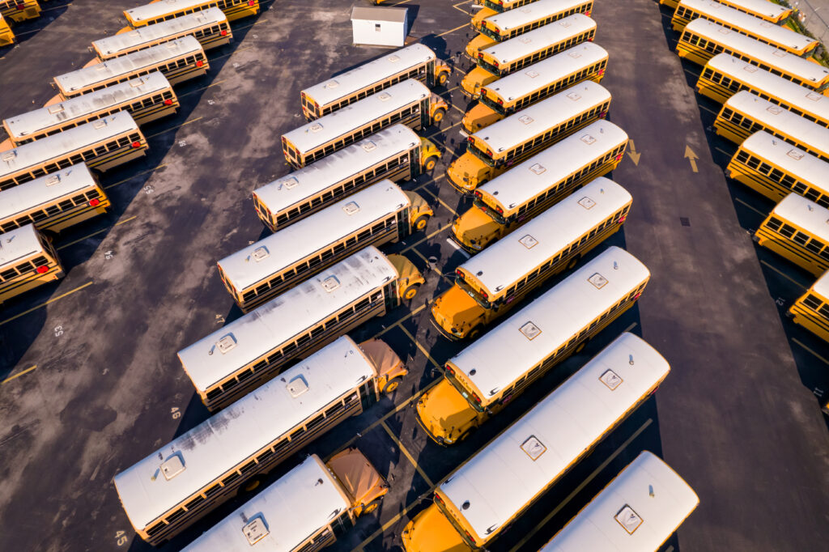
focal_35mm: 22
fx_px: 506
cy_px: 276
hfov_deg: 78.6
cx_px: 414
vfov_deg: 57.2
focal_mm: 8.4
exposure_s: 1/50
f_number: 2.8
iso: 100
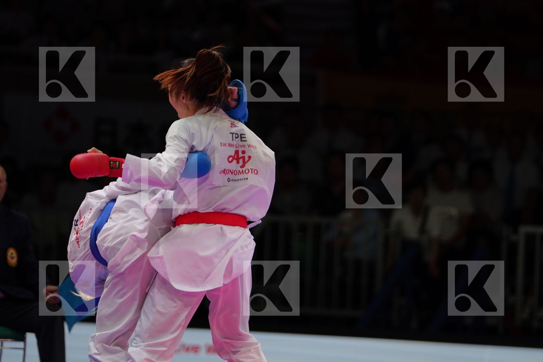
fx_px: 3861
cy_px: 181
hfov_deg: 8.0
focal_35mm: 256
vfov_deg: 5.4
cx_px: 272
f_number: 2.8
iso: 640
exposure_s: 1/1000
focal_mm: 171
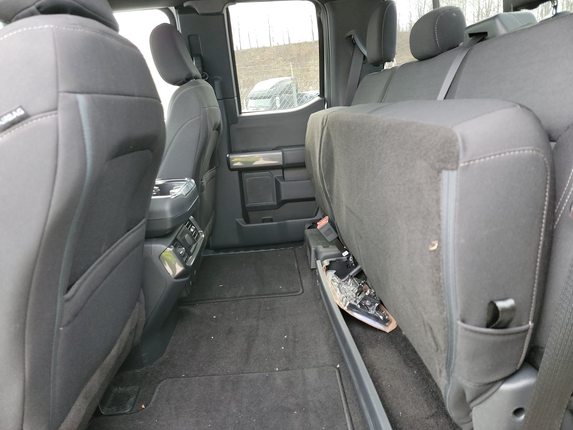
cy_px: 215
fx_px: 397
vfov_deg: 56.8
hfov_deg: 71.6
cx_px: 286
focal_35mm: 24
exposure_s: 1/59
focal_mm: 6.7
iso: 225
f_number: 1.8
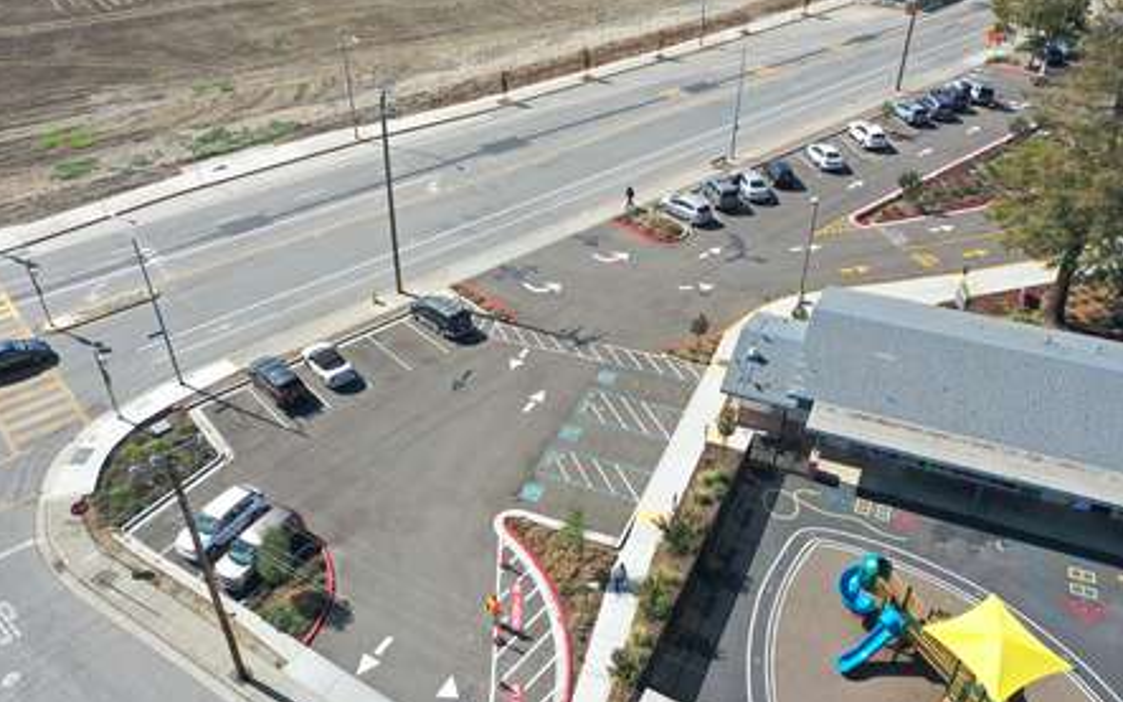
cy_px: 365
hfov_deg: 64.6
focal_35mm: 29
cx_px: 560
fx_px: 888
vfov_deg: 43.2
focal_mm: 10.26
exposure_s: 1/320
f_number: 5.6
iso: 100
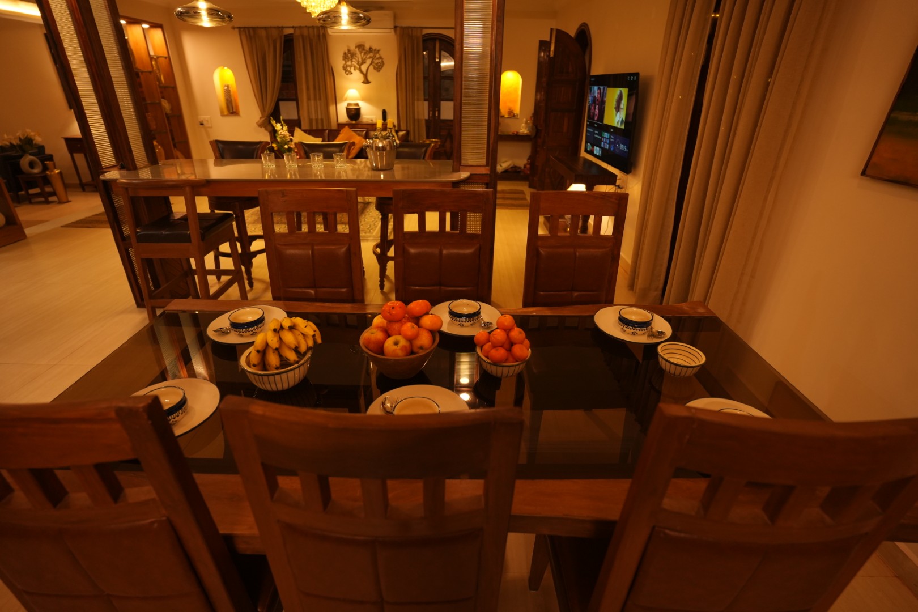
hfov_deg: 93.3
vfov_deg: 70.4
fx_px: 433
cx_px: 459
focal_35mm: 17
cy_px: 306
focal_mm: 17
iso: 1250
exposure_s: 1/100
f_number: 2.8
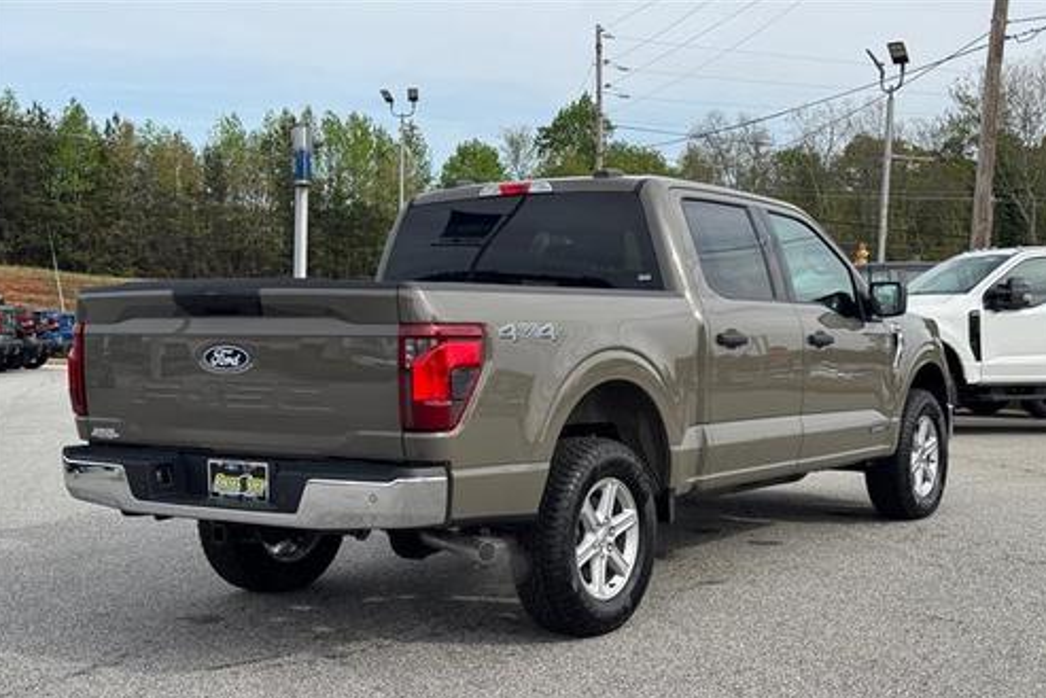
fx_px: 1482
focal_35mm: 51
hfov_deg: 38.9
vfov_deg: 26.5
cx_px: 524
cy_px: 399
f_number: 1.78
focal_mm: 6.76
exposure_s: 1/2833
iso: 64
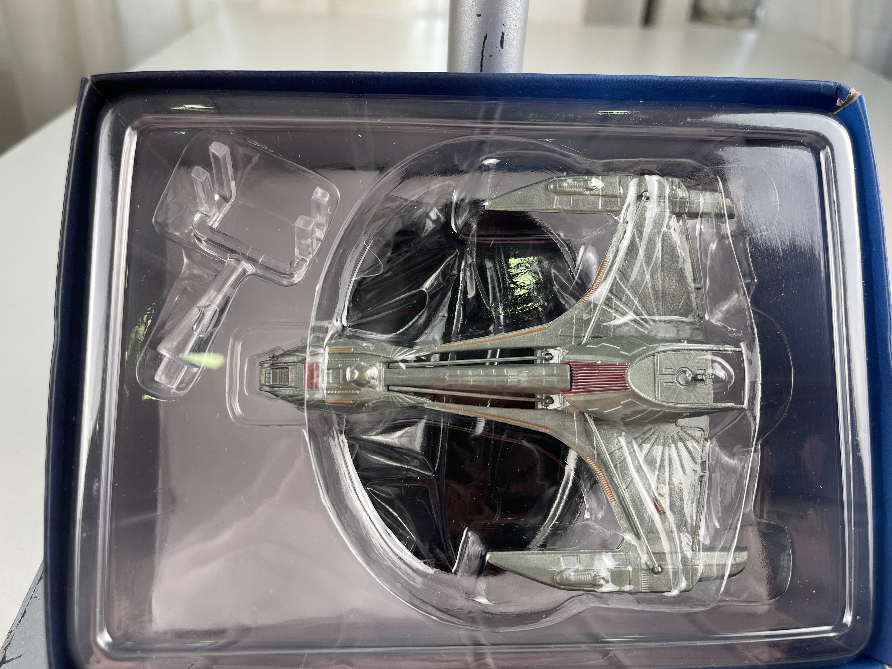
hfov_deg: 69.4
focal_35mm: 25
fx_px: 644
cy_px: 334
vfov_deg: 54.9
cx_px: 446
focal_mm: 5.1
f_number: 1.6
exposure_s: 1/100
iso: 50
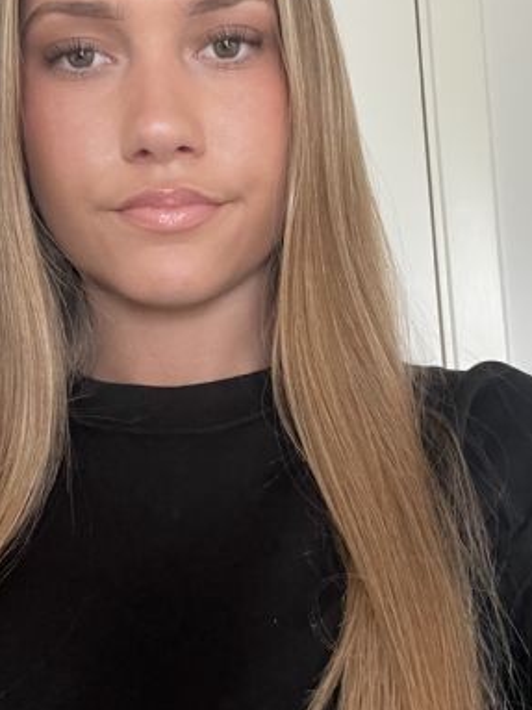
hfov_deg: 30.8
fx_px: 964
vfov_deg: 40.4
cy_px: 323
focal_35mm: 47
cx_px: 206
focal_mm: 2.71
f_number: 2.2
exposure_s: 1/30
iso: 400
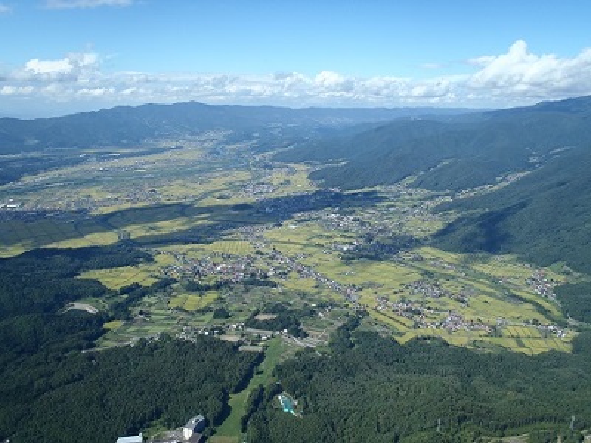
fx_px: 478
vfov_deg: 49.7
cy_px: 222
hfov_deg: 63.4
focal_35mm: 28
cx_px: 296
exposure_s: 1/80
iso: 80
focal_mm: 5
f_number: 11
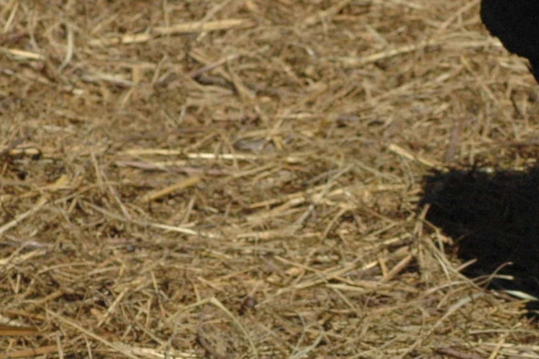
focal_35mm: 565
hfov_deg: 3.6
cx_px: 594
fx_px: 8454
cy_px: 359
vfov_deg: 2.4
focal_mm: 112
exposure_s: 1/1600
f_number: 10
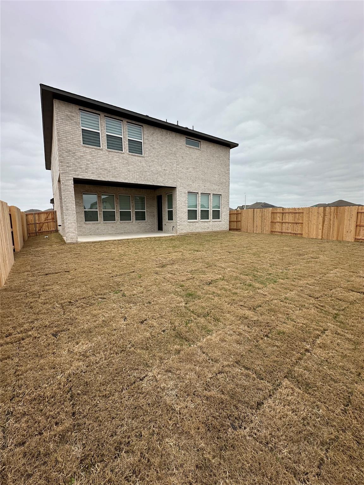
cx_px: 182
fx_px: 196
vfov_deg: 102.1
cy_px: 242
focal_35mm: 14
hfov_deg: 85.7
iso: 50
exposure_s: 1/1350
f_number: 2.2
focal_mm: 2.22
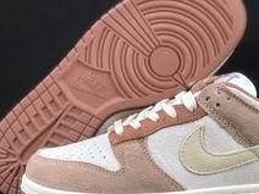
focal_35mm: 94
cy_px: 99
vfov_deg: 15.7
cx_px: 165
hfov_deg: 20.8
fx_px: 703
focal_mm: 6.6
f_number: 2.8
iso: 40
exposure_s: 1/30
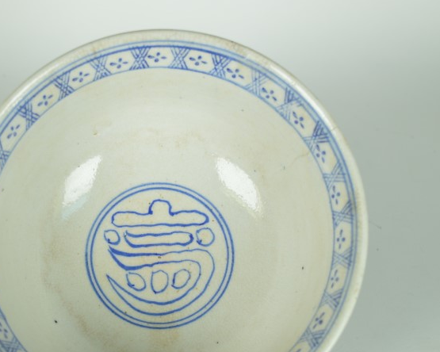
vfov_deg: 20.9
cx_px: 155
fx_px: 951
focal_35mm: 73
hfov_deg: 26.0
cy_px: 235
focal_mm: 32
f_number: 6.3
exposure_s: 1/160
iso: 100
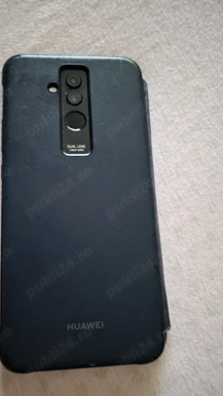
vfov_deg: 71.9
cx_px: 79
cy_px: 204
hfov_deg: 43.9
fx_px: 273
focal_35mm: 26
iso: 3200
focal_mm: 6.25
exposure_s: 1/2
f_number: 1.7
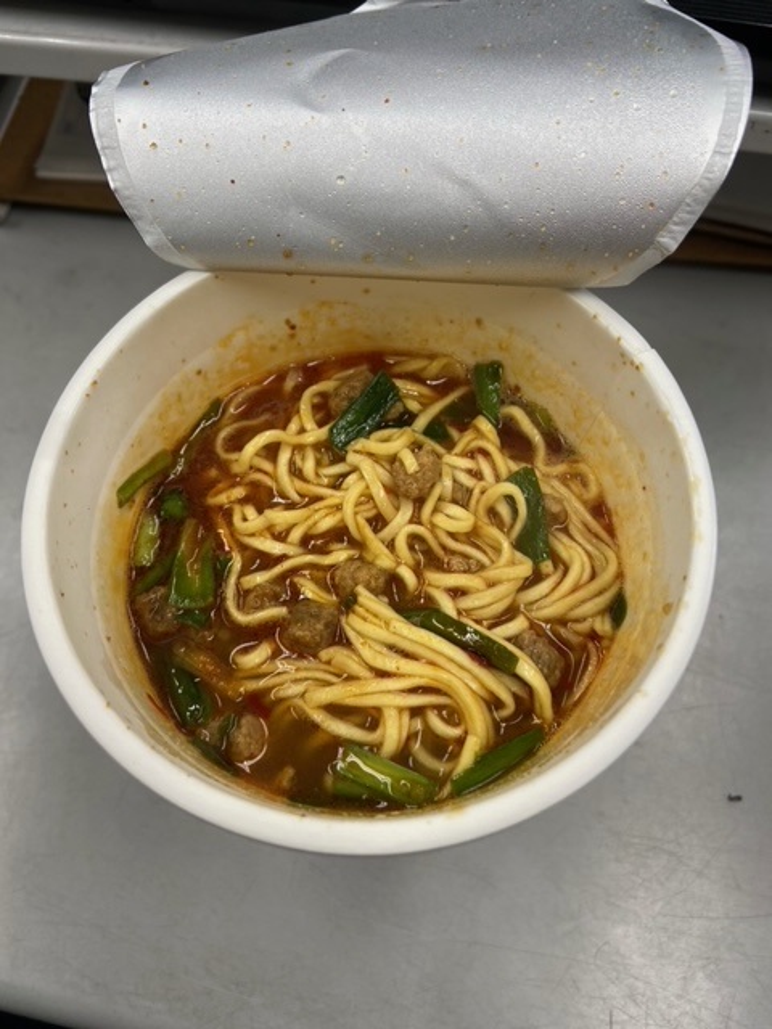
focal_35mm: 26
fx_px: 773
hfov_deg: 53.1
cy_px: 514
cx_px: 386
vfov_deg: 67.3
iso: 80
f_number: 1.8
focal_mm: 4.25
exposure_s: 1/120
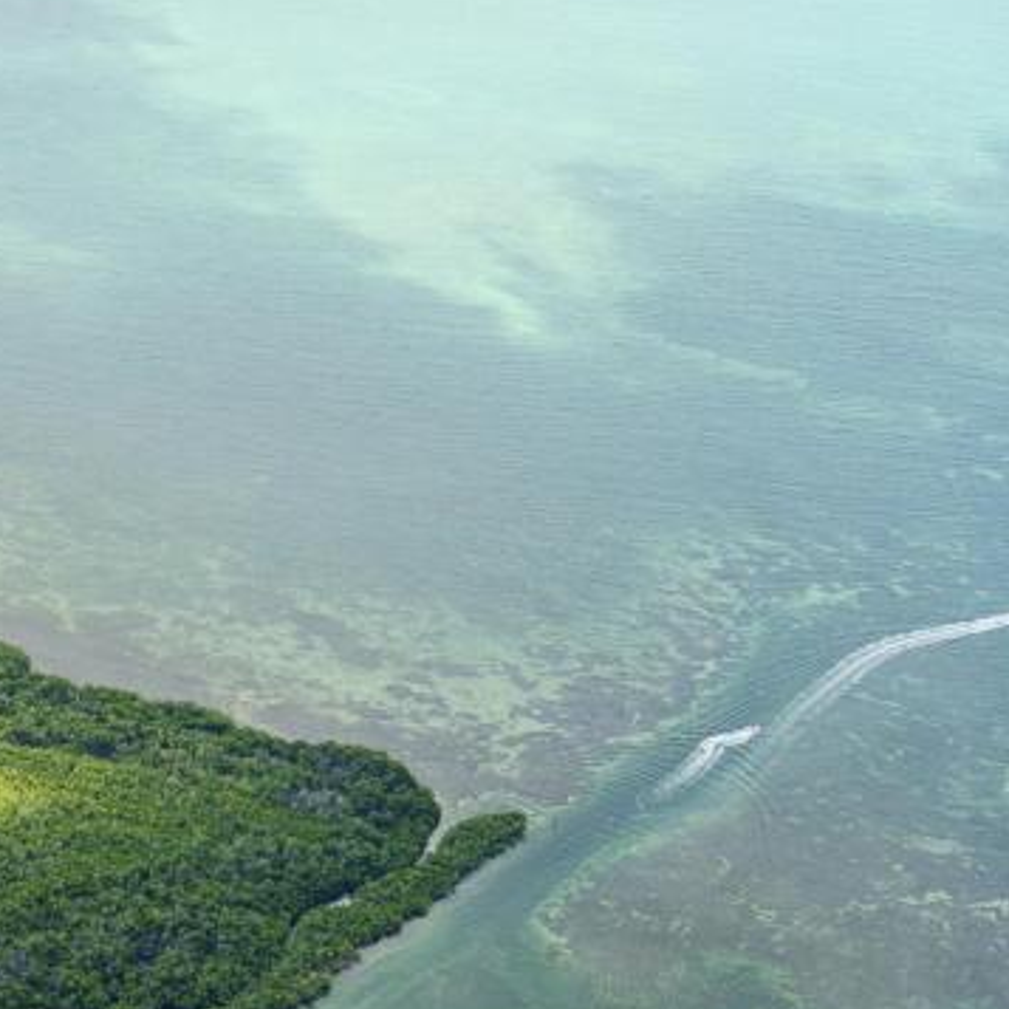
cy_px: 972
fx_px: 3133
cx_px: -483
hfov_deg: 16.7
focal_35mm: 95
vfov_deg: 17.9
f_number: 4
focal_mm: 37
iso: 320
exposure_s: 1/640
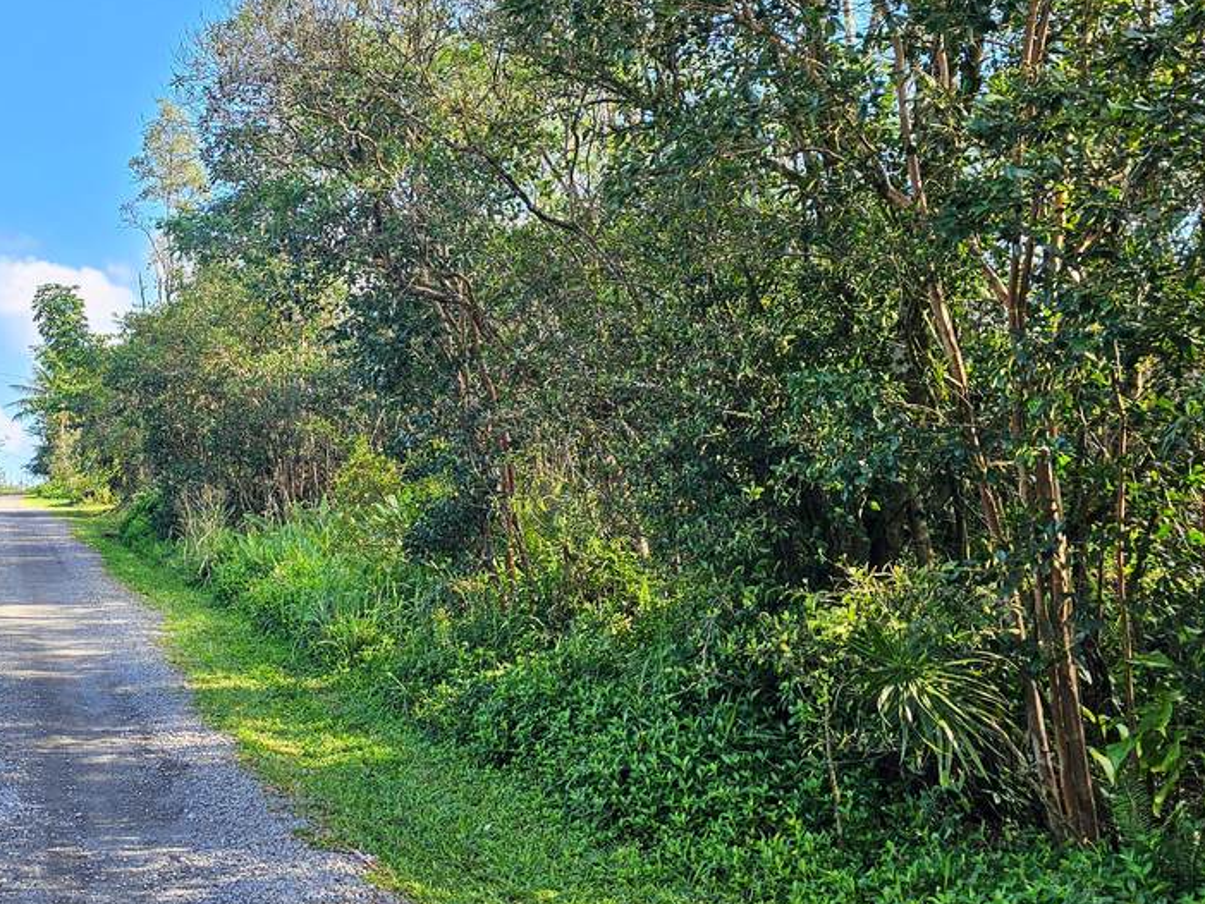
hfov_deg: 42.1
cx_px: 184
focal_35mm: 42
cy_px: 263
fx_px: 1462
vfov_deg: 33.9
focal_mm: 6.3
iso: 10
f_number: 1.7
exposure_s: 1/123
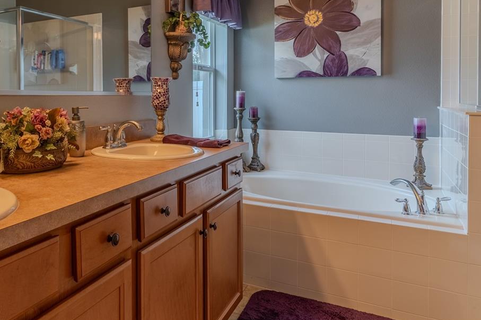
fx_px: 401
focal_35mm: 30
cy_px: 101
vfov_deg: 42.8
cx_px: 127
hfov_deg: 59.1
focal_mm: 17
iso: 100
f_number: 8
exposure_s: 1/40
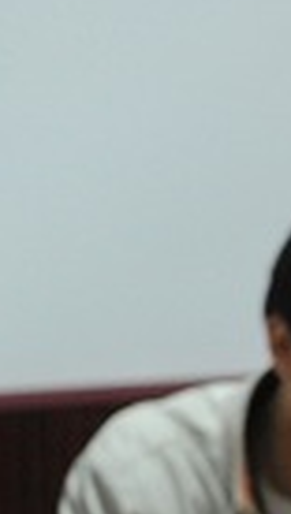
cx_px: 763
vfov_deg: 6.3
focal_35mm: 338
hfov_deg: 3.5
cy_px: 775
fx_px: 4620
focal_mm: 70
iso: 3200
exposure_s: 1/80
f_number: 5
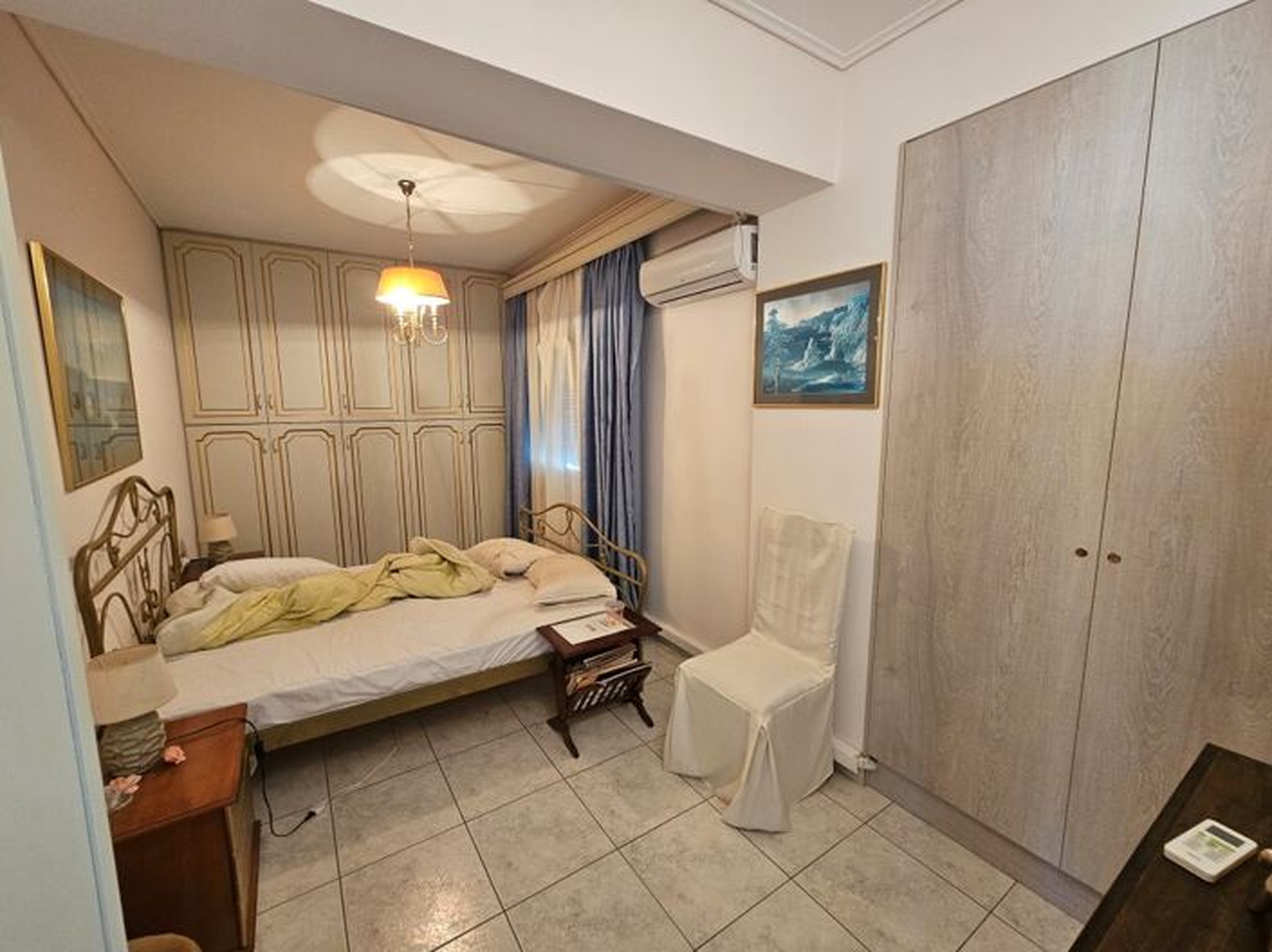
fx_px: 477
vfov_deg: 89.9
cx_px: 636
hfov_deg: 106.2
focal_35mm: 13
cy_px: 476
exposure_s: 1/50
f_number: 2.2
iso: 400
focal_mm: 2.2
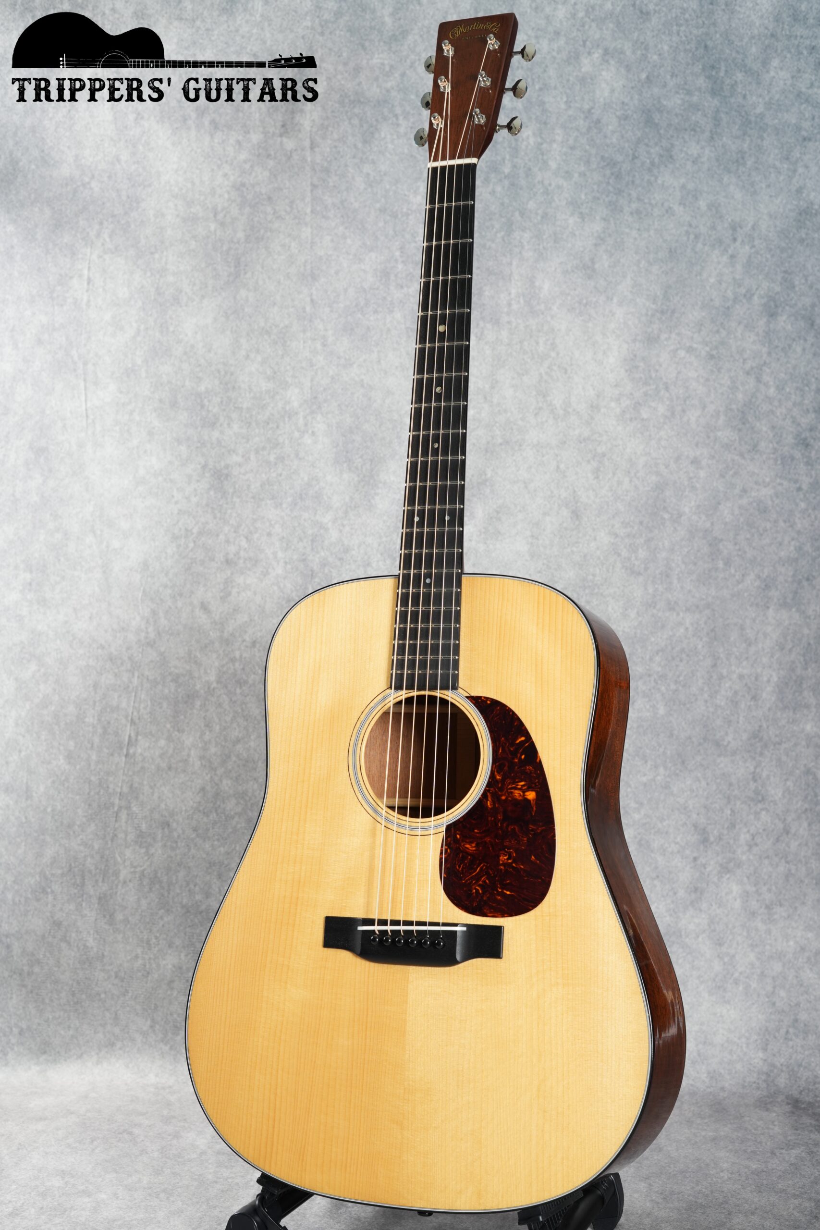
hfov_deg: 27.0
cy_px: 615
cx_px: 410
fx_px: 1708
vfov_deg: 39.6
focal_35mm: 50
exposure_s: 1/1.6
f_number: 6.3
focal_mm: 50
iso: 400
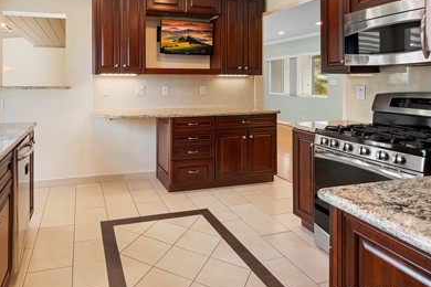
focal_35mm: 24
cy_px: 79
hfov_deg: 72.7
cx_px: 157
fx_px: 285
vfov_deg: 51.6
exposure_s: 1/3
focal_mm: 14.5
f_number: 8
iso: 125
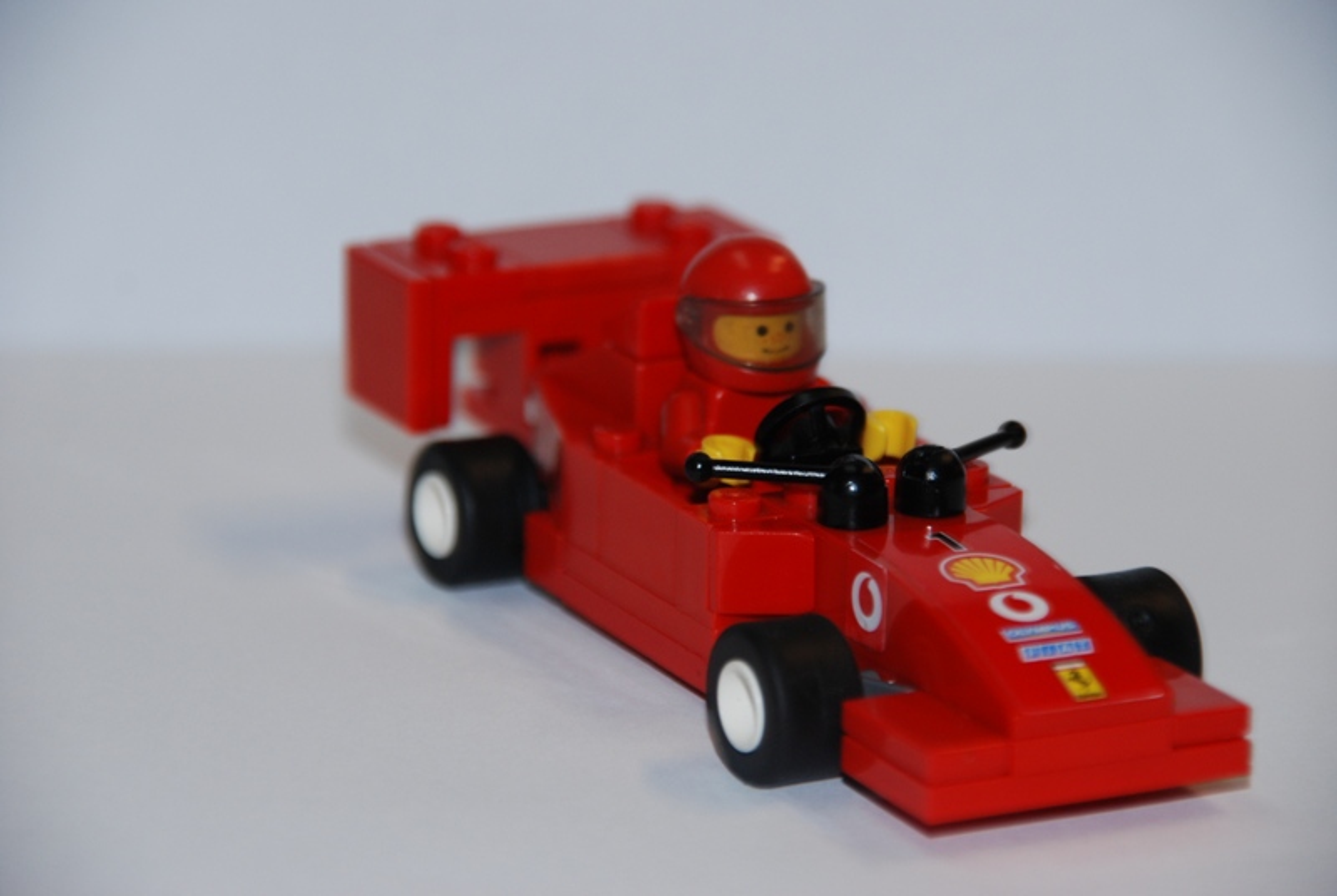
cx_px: 668
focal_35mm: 300
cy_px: 448
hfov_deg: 6.9
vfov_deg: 4.6
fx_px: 11158
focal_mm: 200
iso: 400
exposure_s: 1/60
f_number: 6.3
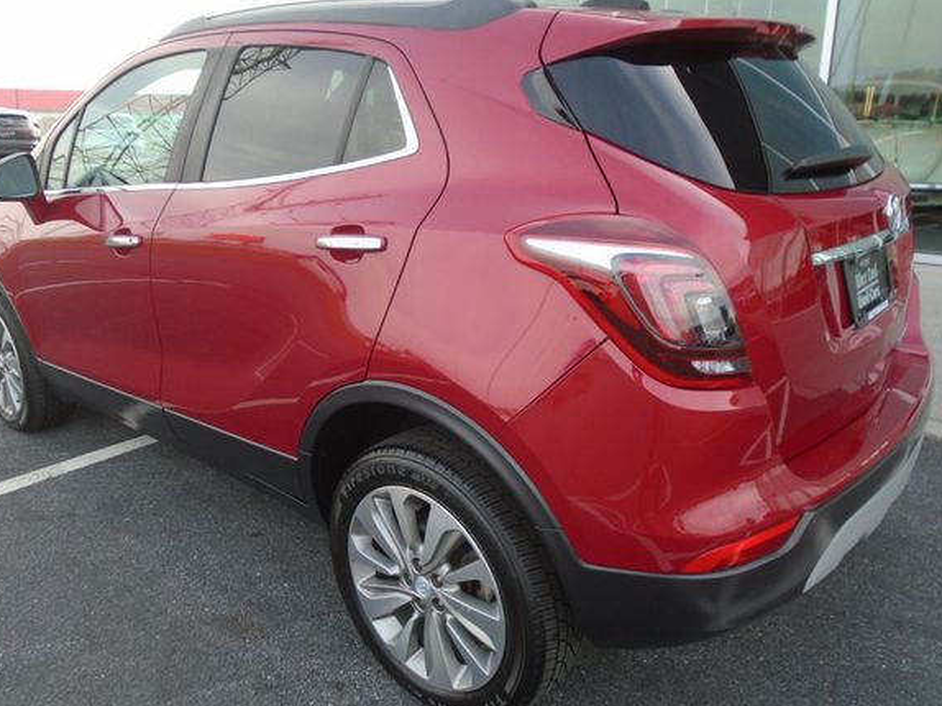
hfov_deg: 61.7
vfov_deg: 48.2
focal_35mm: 29
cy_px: 338
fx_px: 789
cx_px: 450
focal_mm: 4.6
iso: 100
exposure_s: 1/160
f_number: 3.2
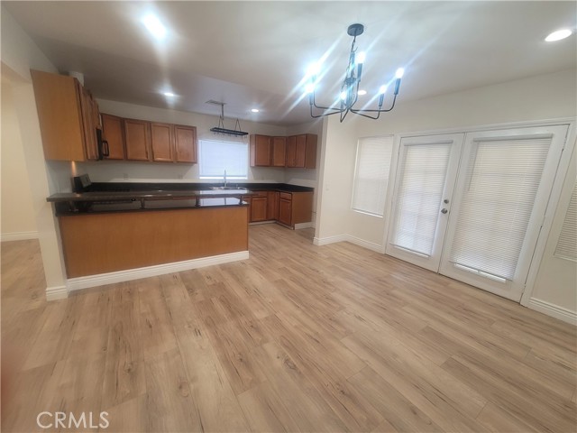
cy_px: 216
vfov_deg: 89.9
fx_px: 217
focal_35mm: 13
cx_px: 288
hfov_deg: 106.2
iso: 125
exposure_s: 1/60
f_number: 2.2
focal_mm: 2.2
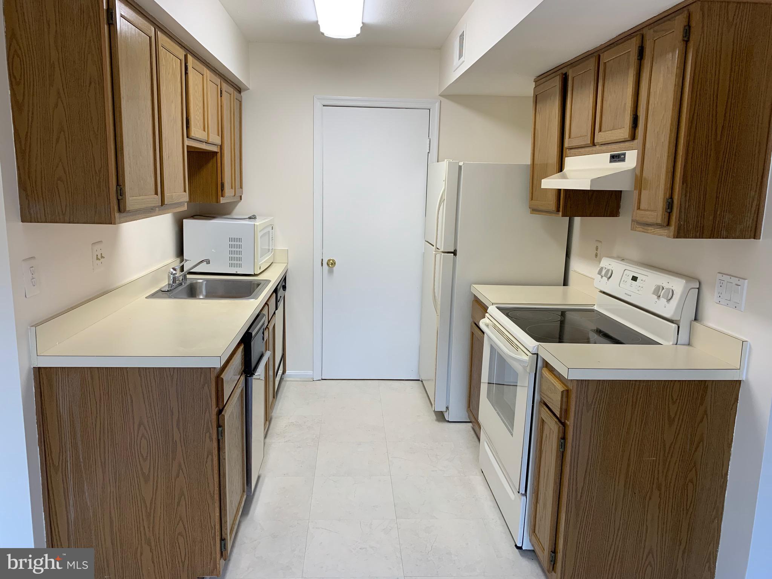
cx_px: 386
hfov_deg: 67.3
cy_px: 290
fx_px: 580
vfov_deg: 53.1
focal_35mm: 26
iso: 80
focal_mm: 4.25
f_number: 1.8
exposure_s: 1/120
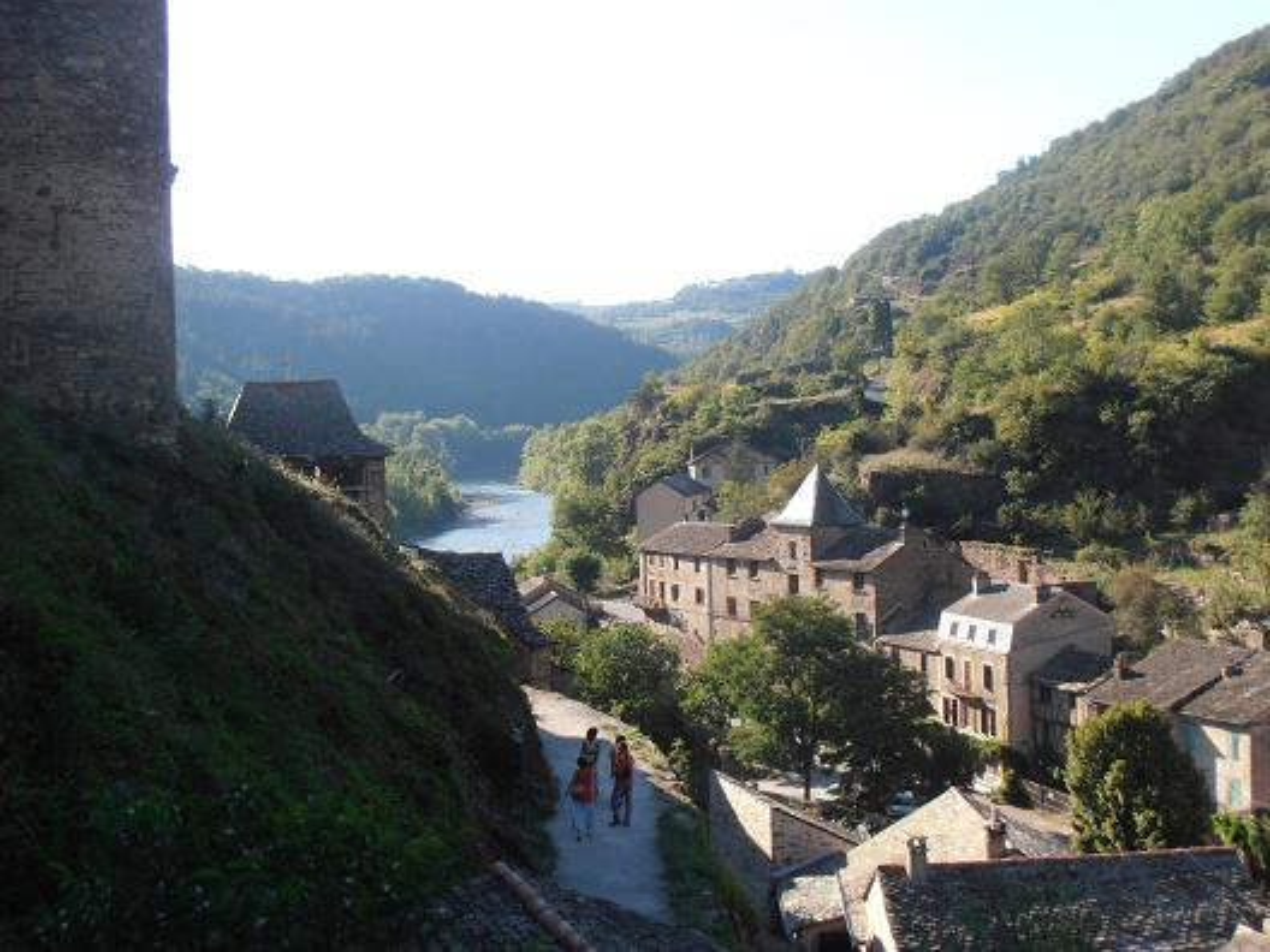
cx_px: 635
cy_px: 476
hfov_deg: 33.8
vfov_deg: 25.7
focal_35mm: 57
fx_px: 2091
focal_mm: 10.04
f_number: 4.5
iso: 125
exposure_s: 1/320
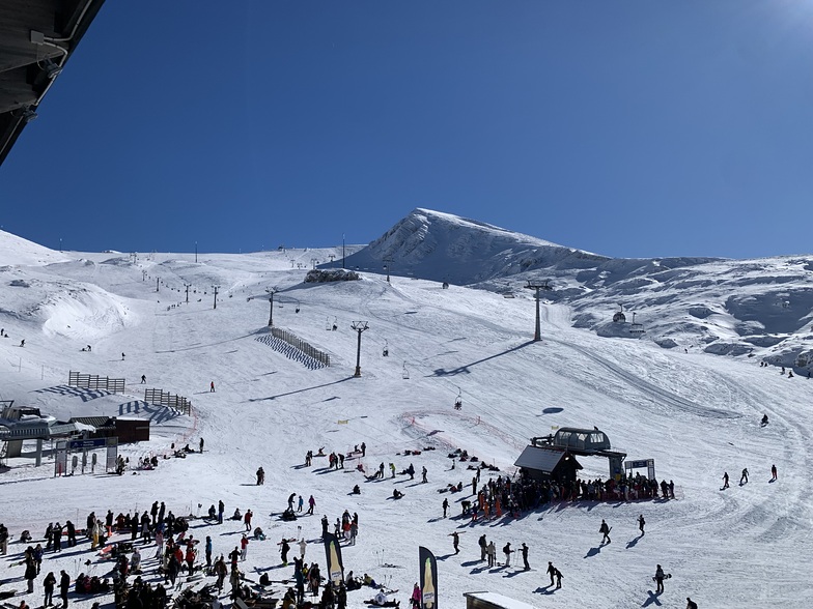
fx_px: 611
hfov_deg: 67.3
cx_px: 406
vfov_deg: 53.1
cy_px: 304
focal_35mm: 26
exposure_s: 1/7407
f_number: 1.8
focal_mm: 4.25
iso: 25
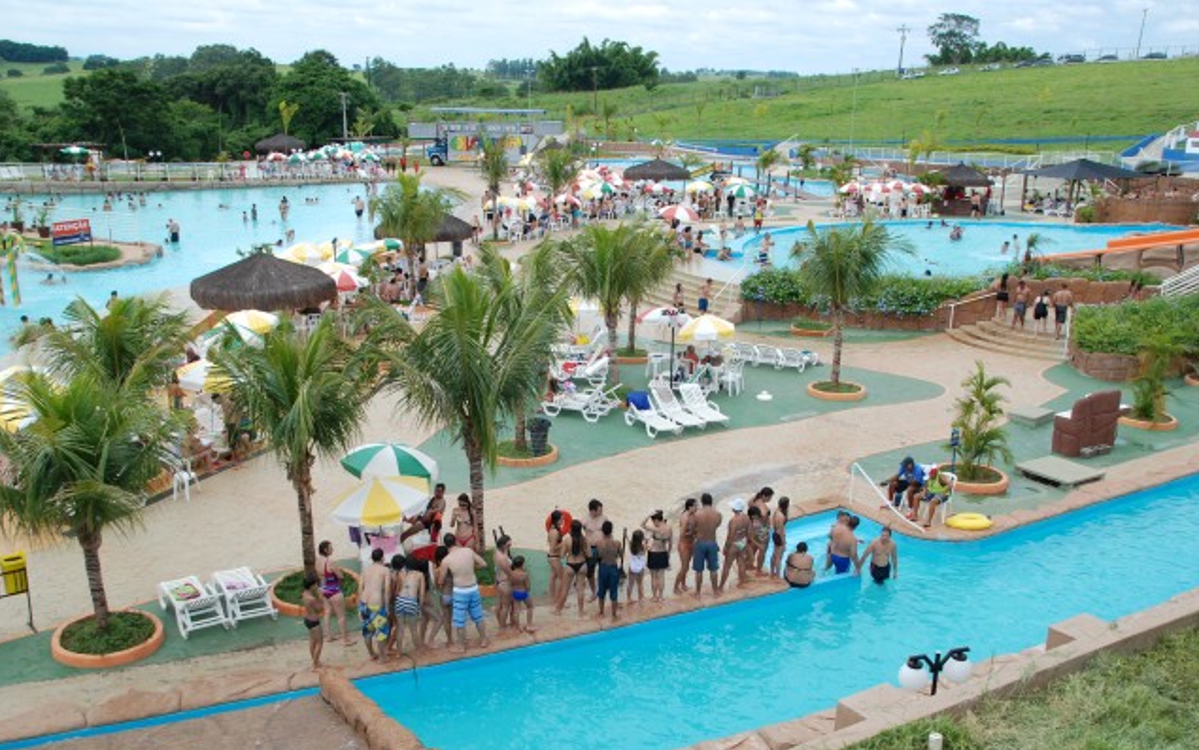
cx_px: 597
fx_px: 1111
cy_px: 400
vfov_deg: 37.3
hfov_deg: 56.7
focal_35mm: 34
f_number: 9
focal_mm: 22
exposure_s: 1/320
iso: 200
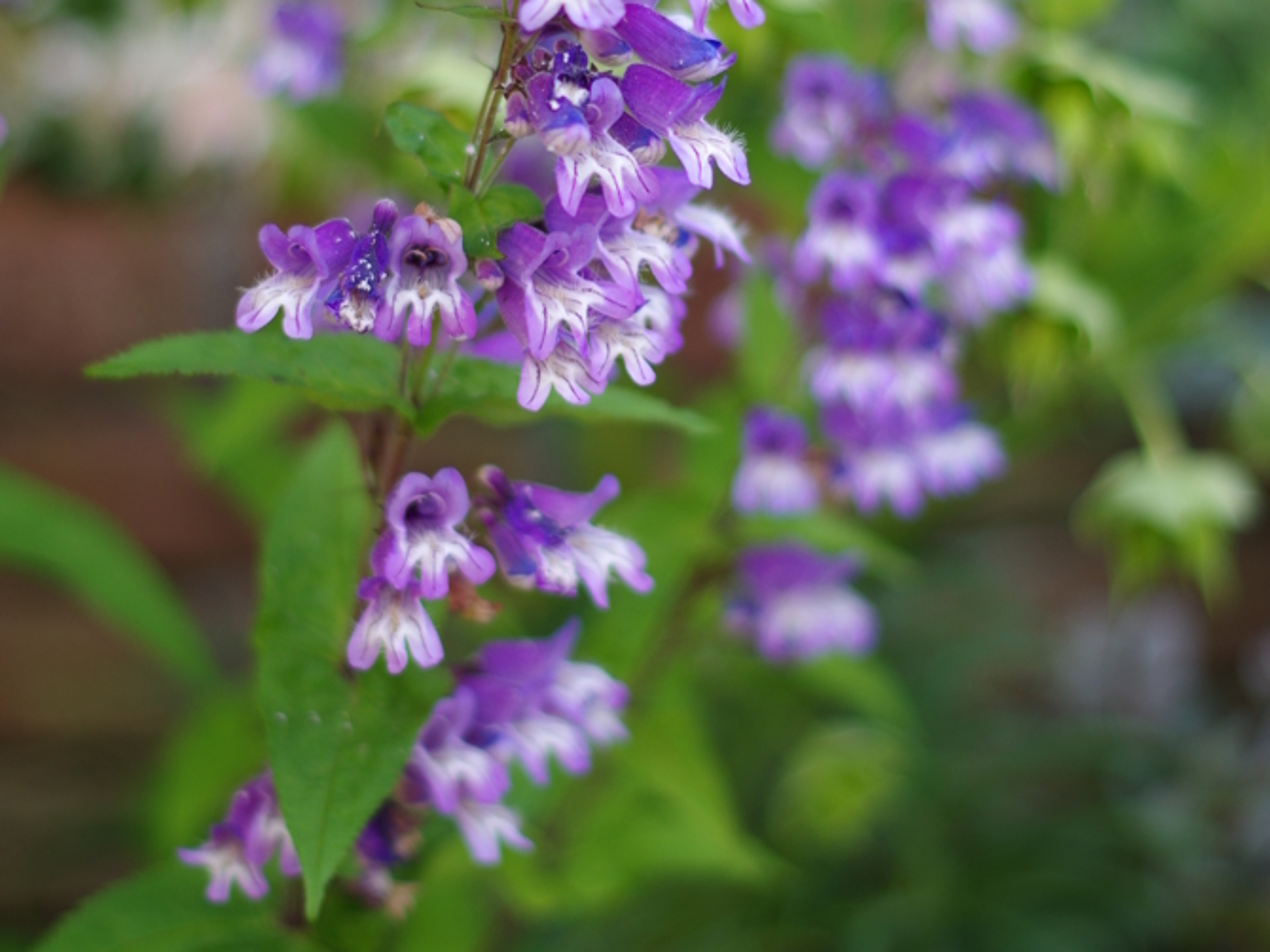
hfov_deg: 17.9
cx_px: 637
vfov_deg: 13.4
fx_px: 4034
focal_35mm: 110
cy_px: 193
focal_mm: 50
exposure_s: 1/800
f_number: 1.8
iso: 100
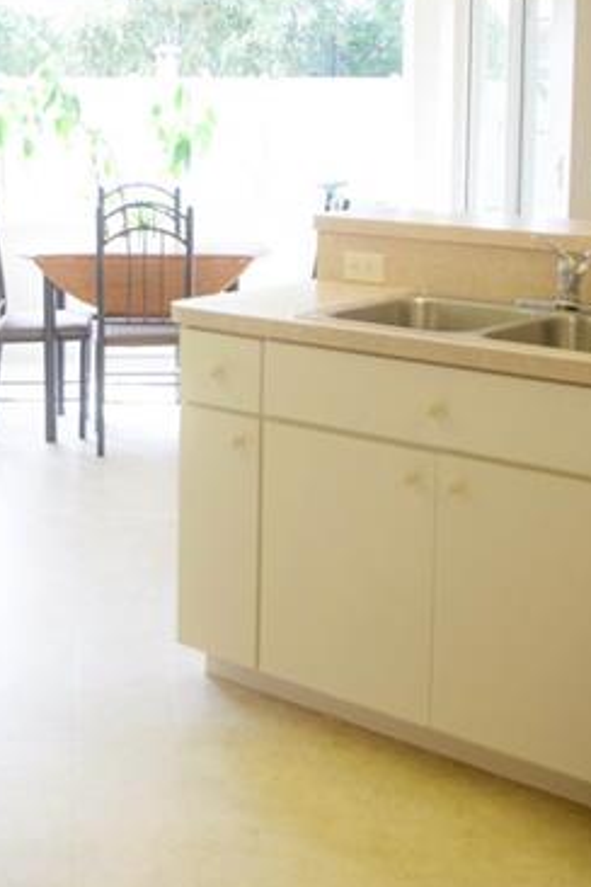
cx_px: 143
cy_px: 238
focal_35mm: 63
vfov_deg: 31.4
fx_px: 1551
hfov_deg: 21.4
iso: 800
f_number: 3.5
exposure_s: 1/100
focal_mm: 20
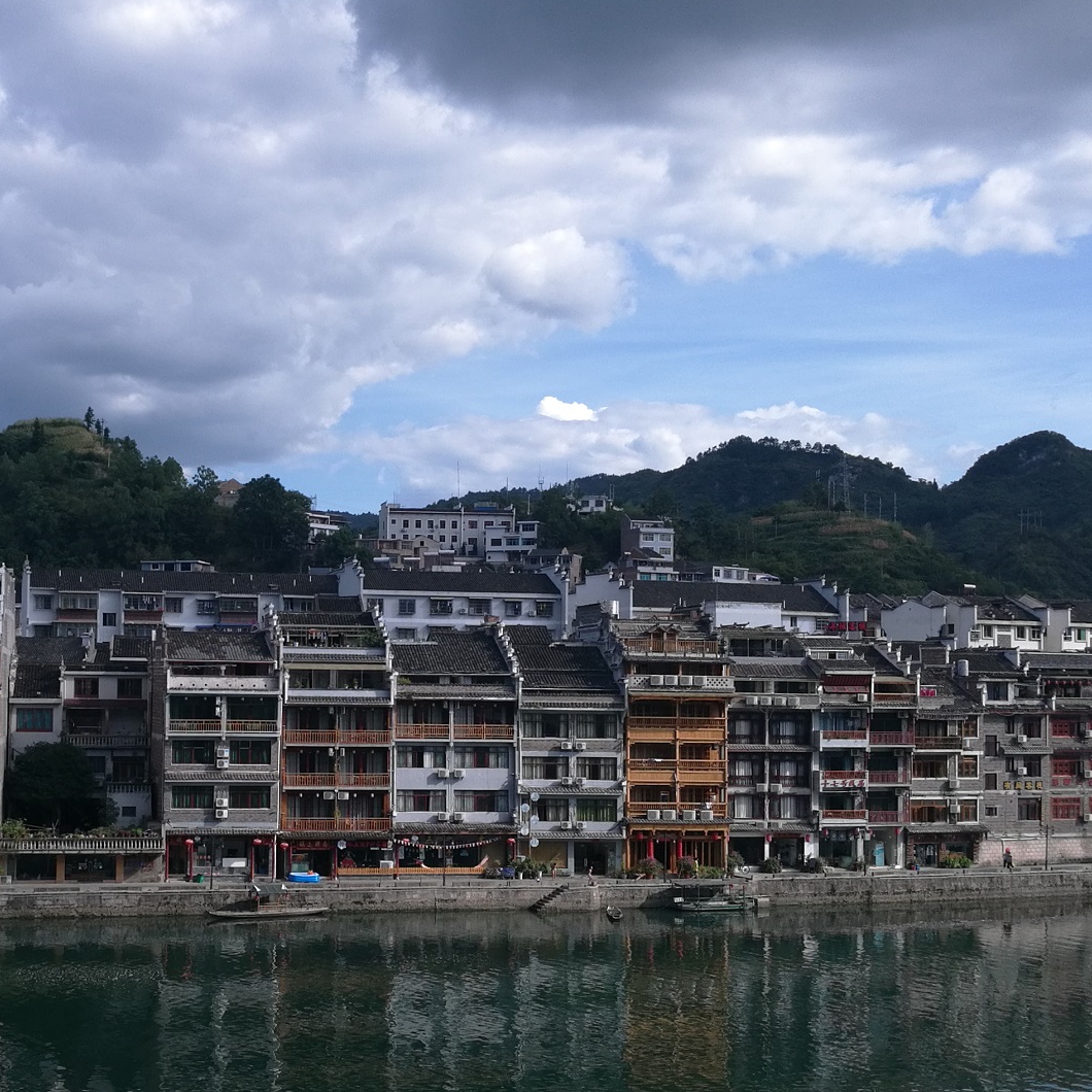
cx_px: 277
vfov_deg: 34.0
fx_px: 1785
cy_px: 632
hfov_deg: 33.4
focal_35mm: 50
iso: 50
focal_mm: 4.5
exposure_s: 1/794
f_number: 2.2
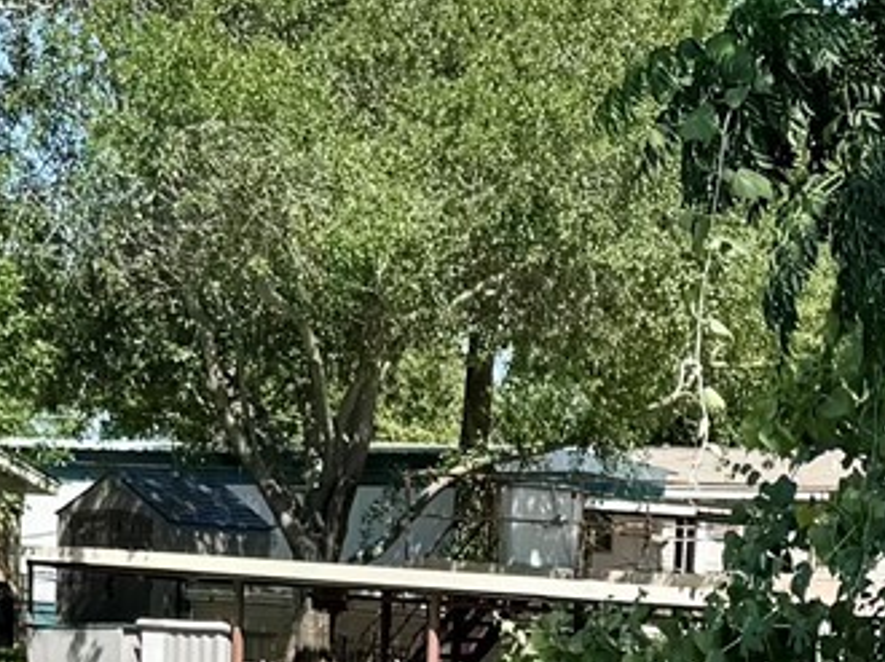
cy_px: 1276
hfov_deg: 13.2
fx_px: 3807
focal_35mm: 149
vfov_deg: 9.4
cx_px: 614
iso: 80
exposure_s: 1/2833
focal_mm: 6.76
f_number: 1.78
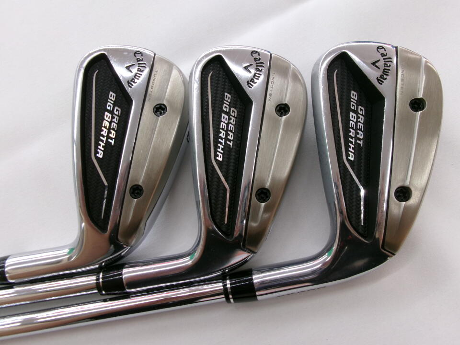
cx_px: 230
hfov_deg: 63.4
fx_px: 372
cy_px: 172
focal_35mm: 28
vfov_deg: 49.7
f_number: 3.9
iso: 179
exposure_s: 1/34
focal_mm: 5.1
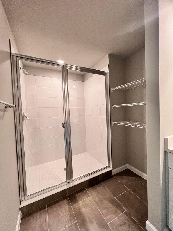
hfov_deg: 89.9
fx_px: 87
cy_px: 116
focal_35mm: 13
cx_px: 86
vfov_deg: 106.2
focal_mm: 1.57
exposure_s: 1/120
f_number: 1.8
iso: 160
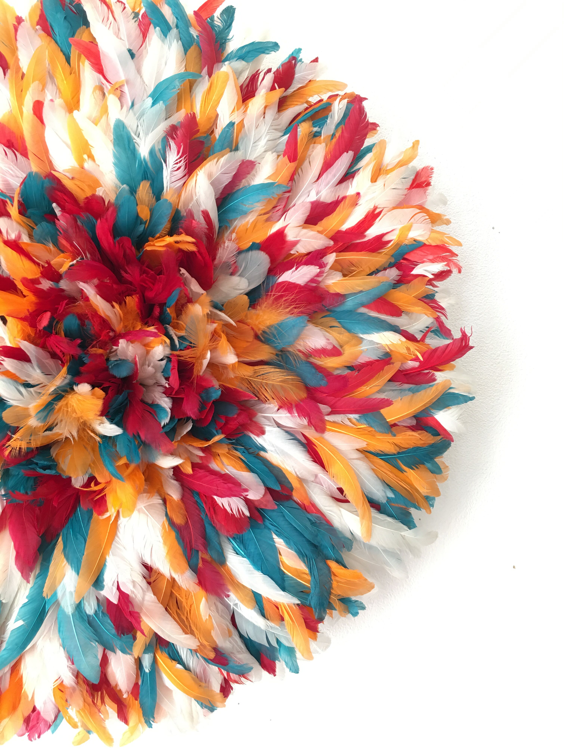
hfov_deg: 48.2
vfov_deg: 61.7
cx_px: 282
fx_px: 631
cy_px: 376
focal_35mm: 29
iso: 50
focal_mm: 4.15
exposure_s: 1/17
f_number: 2.2
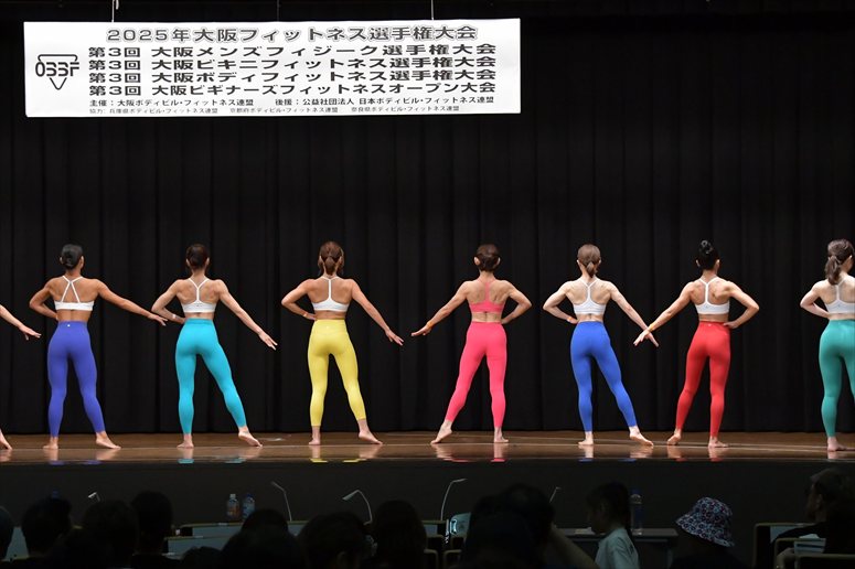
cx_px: 428
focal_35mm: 93
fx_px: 2208
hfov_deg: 21.9
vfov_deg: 14.7
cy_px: 284
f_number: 5.6
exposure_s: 1/400
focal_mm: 62
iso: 5000
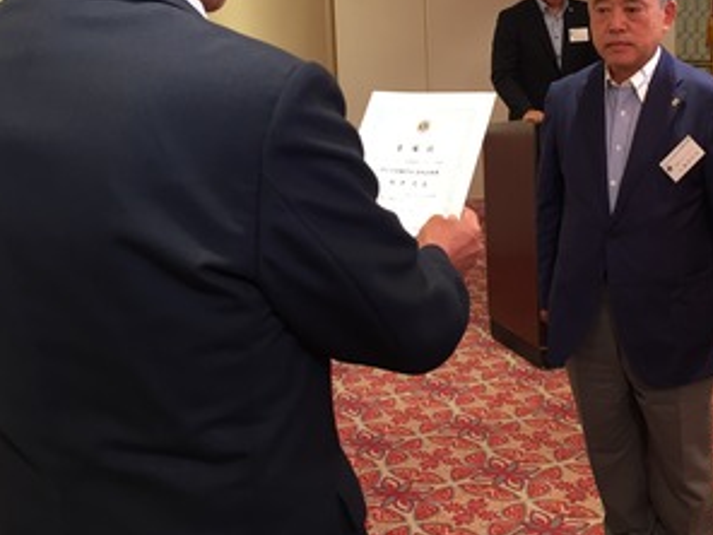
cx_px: 441
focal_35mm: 49
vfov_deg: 29.3
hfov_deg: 38.7
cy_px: 143
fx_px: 1009
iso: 80
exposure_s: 1/33
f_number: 2.2
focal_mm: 4.15
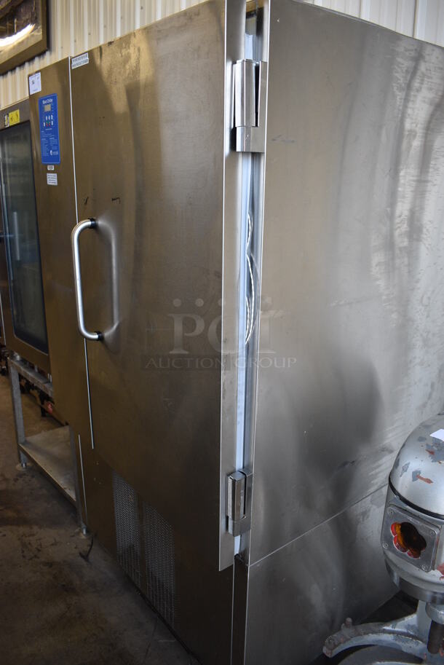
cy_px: 332
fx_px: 499
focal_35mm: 27
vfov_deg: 67.3
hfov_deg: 48.0
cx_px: 222
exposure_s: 1/250
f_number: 3.5
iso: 800
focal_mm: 18
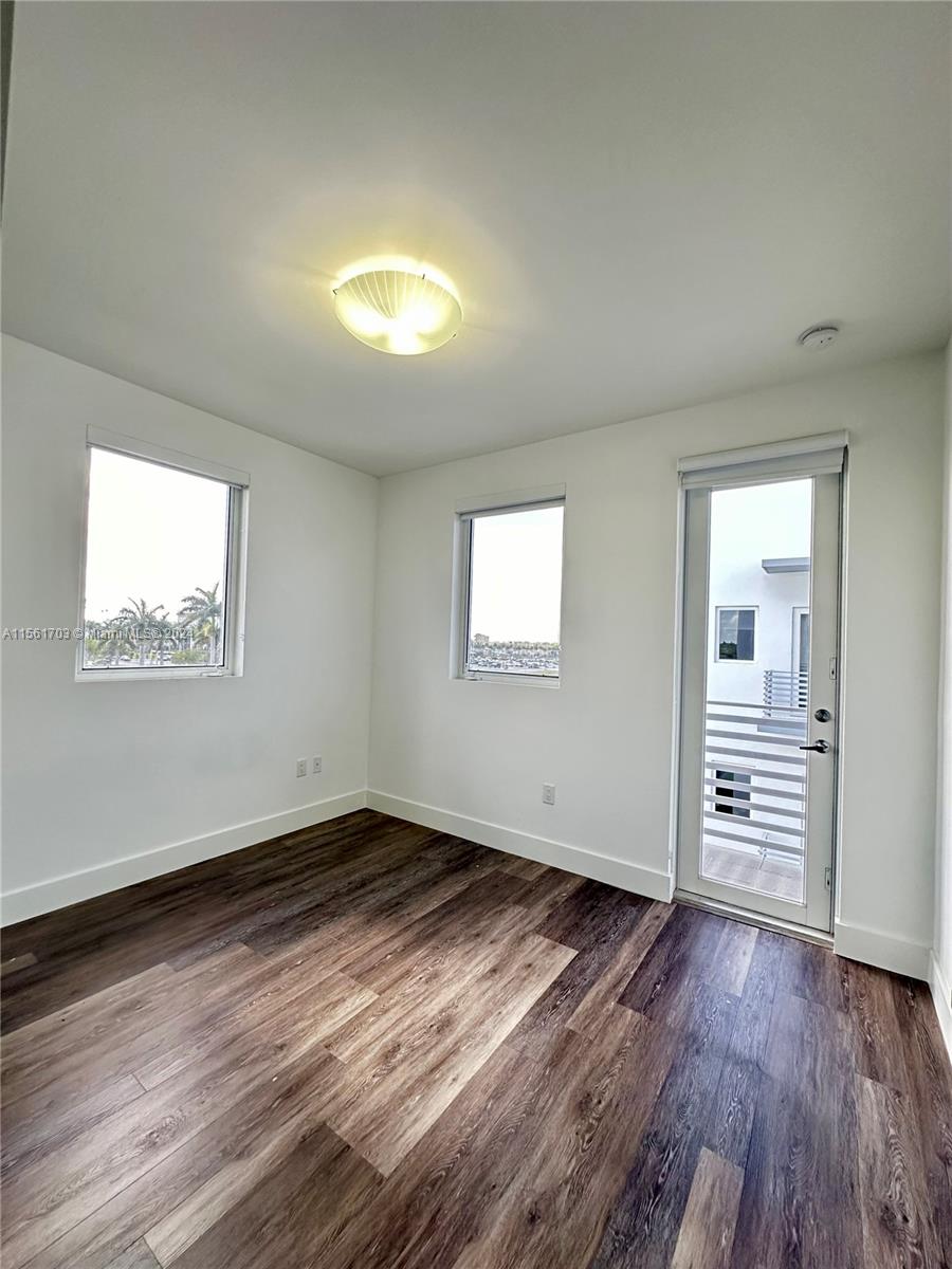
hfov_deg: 85.7
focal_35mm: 14
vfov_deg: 102.1
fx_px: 513
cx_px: 476
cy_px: 634
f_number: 2.2
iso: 200
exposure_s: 1/99
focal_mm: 2.22
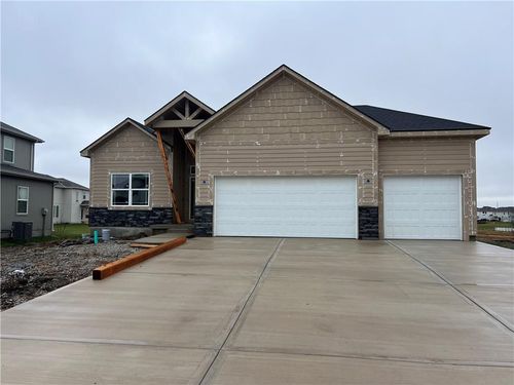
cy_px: 192
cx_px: 257
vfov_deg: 53.1
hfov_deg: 67.3
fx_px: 386
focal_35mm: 26
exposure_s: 1/1468
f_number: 1.5
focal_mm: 5.7
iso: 50
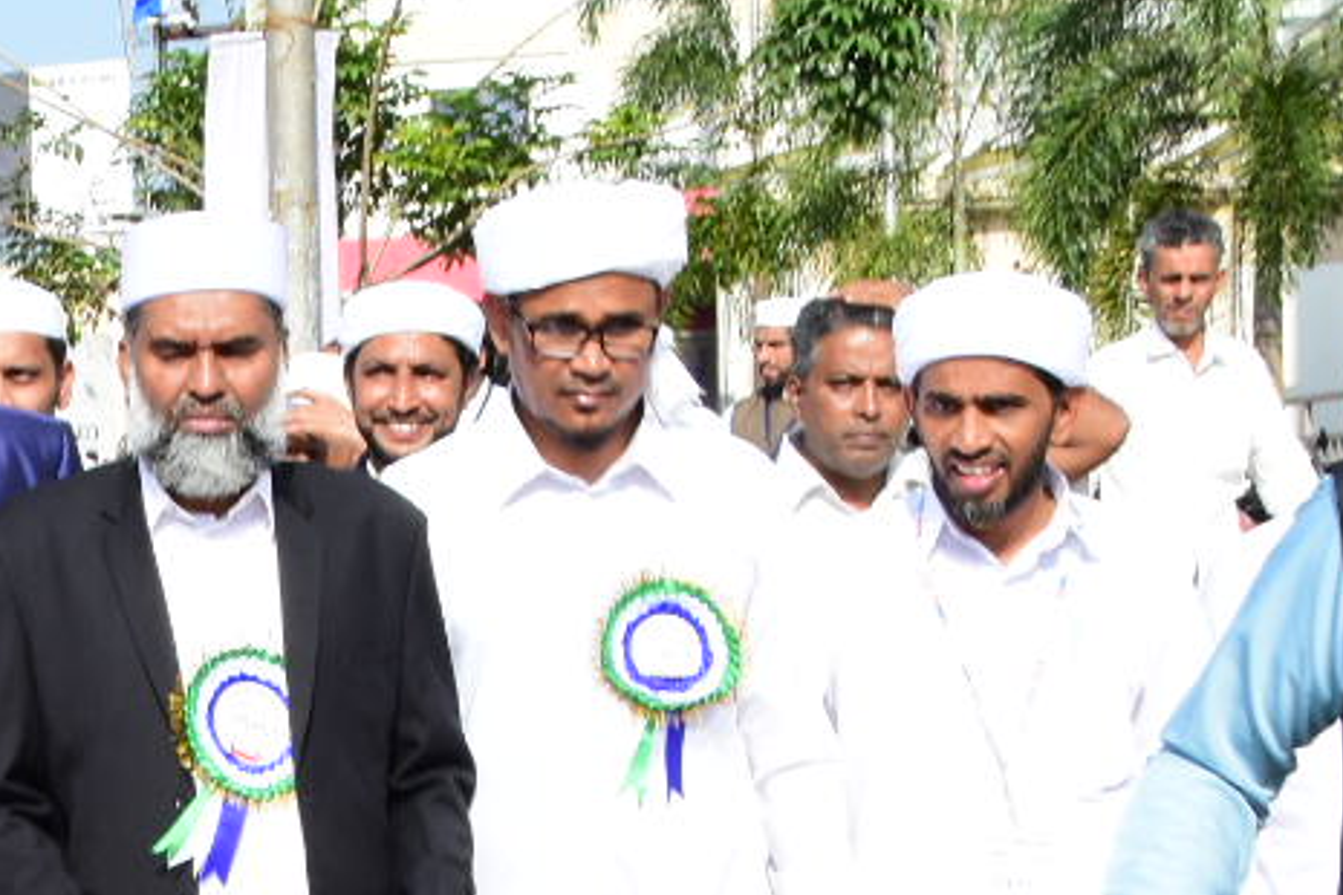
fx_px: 3506
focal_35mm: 94
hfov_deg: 20.6
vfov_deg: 14.1
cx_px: -165
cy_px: 1114
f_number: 13
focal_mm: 18
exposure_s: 1/160
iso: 250
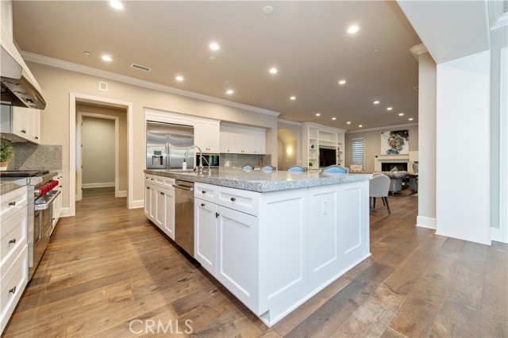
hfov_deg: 104.3
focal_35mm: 14
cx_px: 254
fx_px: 197
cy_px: 169
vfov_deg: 81.1
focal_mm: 14
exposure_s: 1/60
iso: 720
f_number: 4
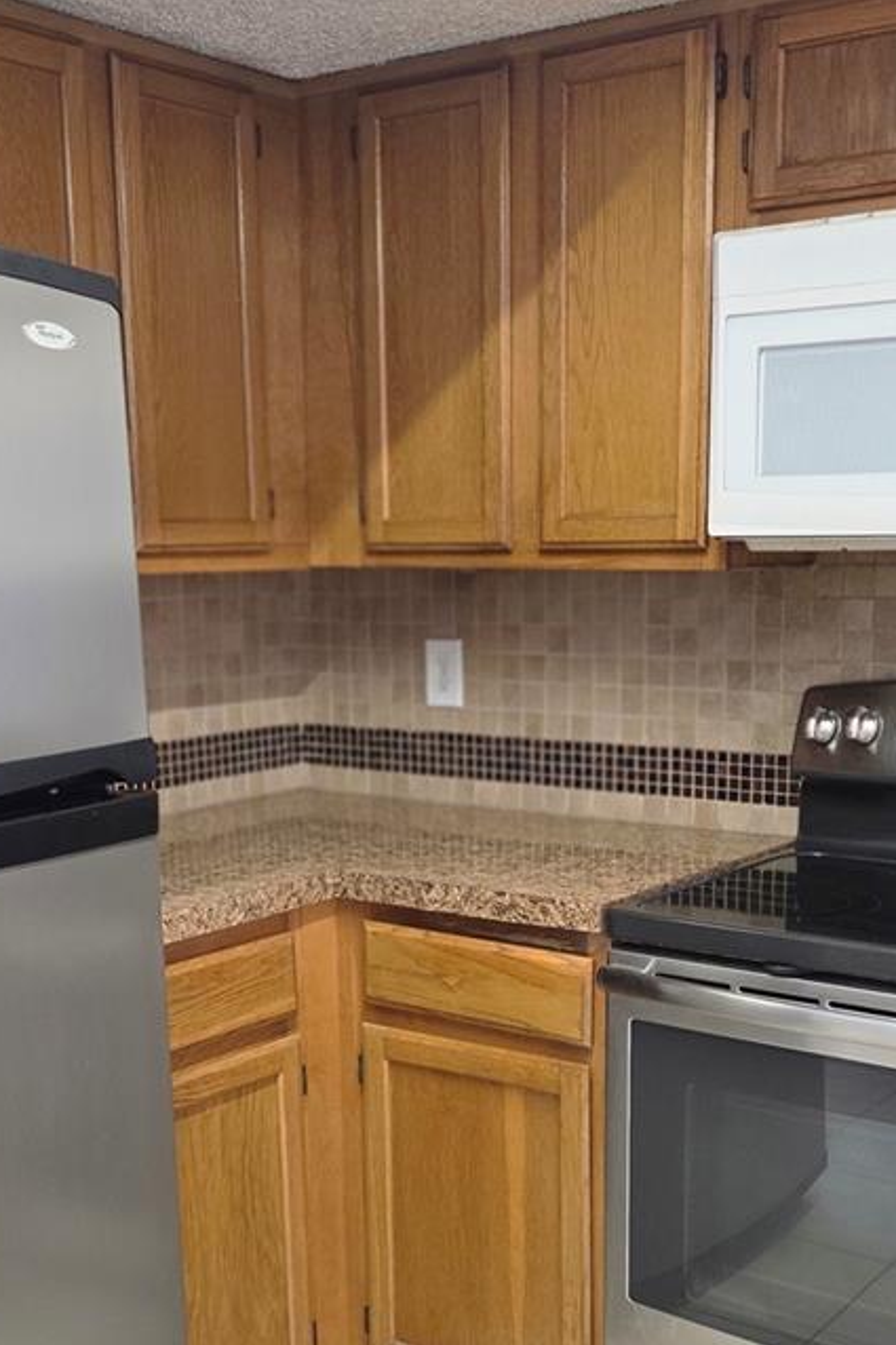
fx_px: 1681
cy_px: 858
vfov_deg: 43.2
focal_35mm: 45
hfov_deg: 29.8
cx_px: 514
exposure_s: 1/120
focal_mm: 5.4
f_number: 1.8
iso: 160
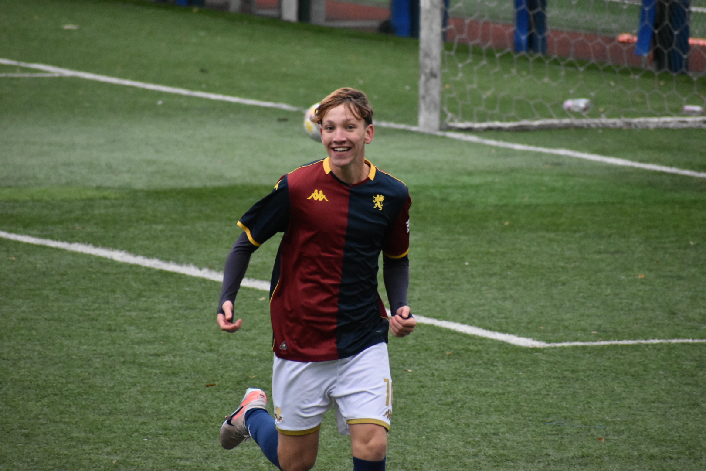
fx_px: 8824
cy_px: 236
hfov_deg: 4.6
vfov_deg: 3.1
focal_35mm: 450
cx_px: 353
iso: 3200
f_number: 6.3
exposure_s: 1/500
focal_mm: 300
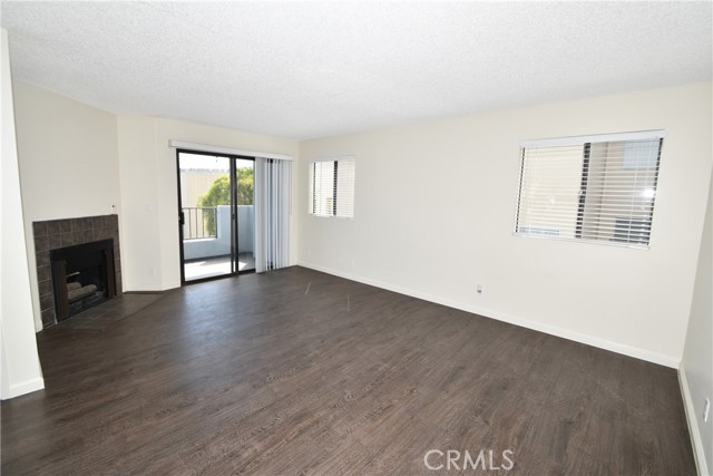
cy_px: 238
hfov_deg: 100.4
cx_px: 356
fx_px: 297
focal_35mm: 15
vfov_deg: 77.4
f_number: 6.3
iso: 100
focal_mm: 10
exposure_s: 1/160
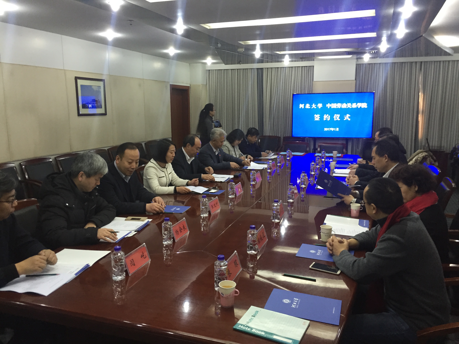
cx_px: 230
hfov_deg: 61.7
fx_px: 385
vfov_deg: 48.2
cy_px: 172
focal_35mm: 29
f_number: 2.2
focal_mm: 4.15
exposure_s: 1/30
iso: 125
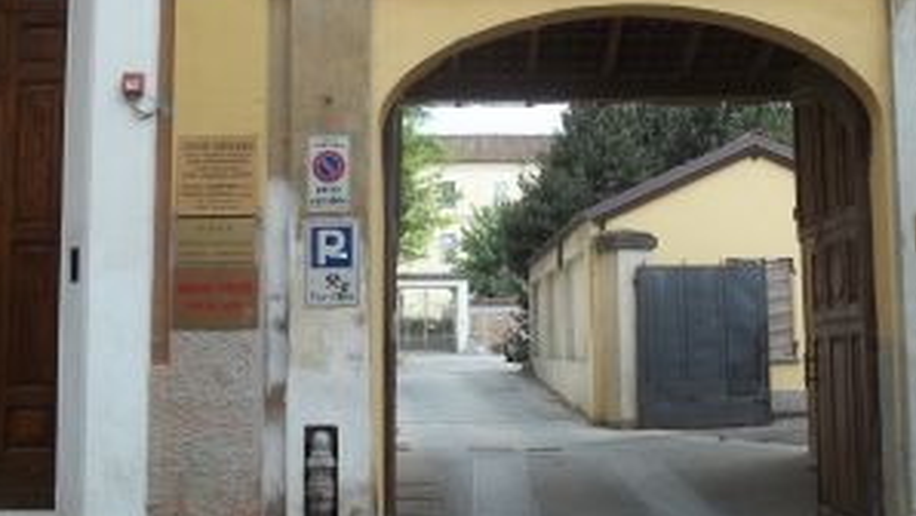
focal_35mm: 46
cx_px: 470
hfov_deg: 44.6
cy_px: 215
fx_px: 1118
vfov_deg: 26.0
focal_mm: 6.5
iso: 64
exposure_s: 1/60
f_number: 3.1
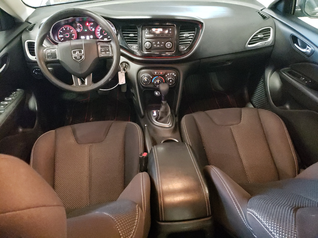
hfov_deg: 67.3
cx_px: 159
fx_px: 239
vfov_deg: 53.1
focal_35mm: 26
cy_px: 119
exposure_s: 1/24
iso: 1113
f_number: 1.5
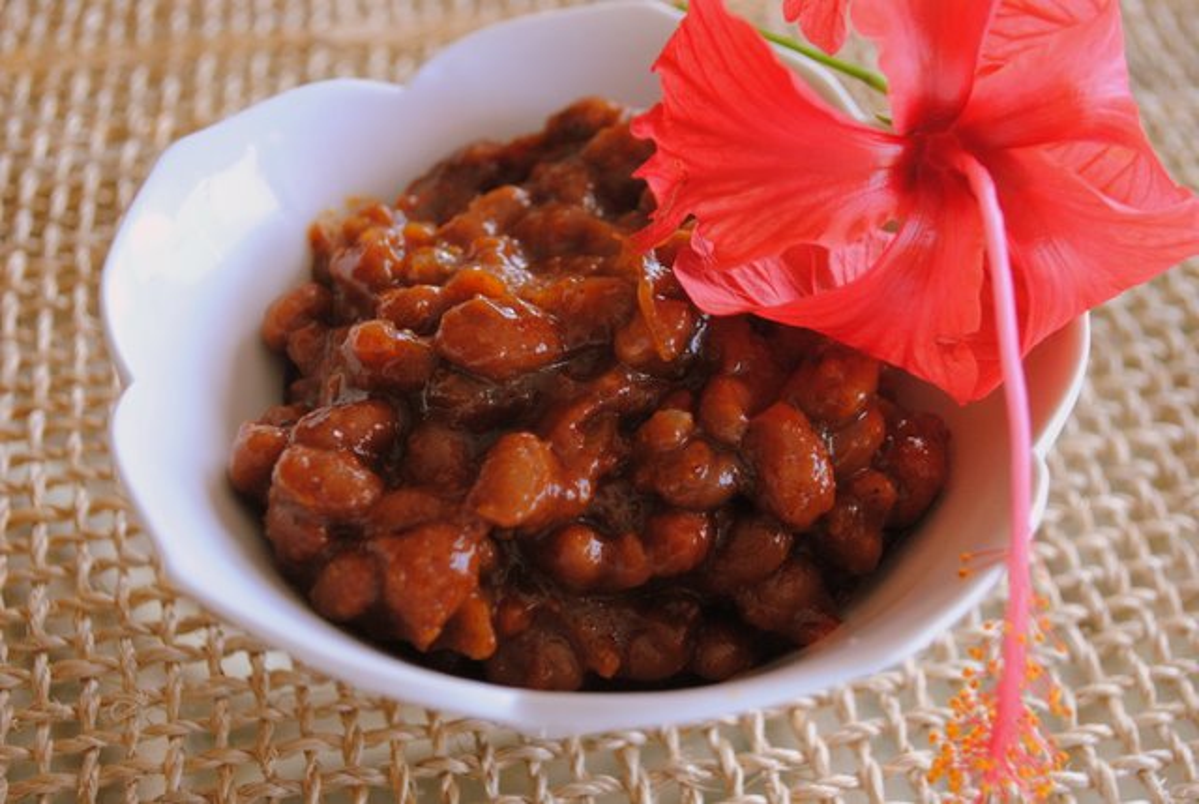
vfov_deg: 26.6
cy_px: 402
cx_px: 600
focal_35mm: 51
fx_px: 1701
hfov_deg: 38.8
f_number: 5
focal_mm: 34
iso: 800
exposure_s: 1/50
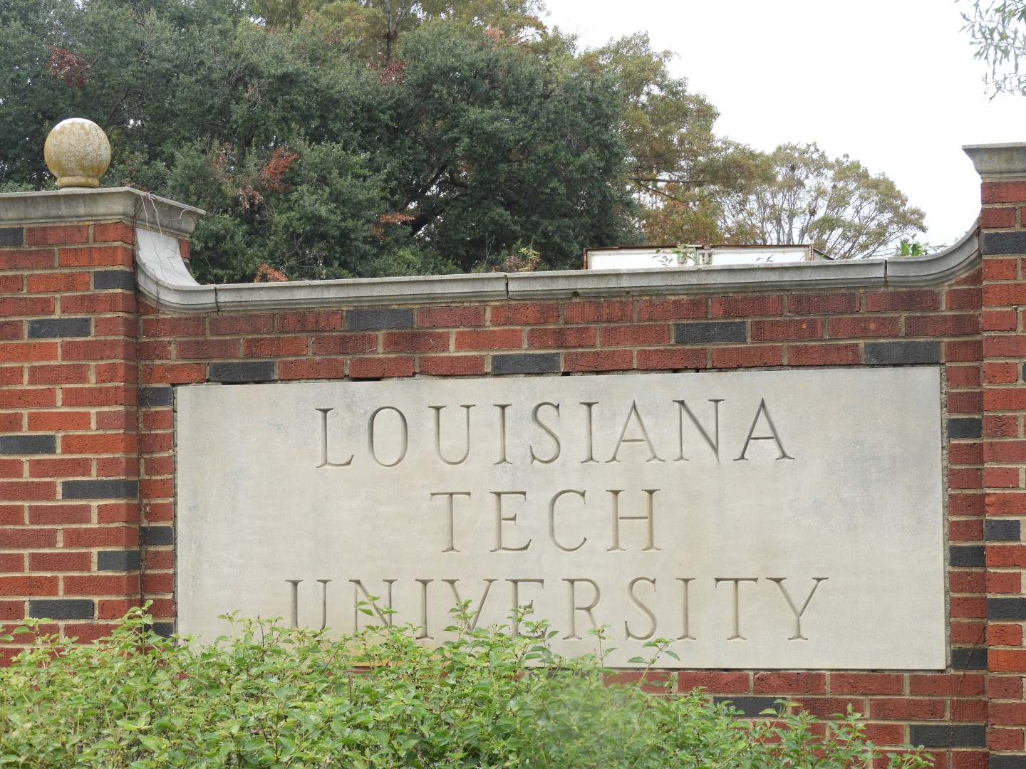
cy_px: 384
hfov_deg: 23.0
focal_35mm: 85
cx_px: 513
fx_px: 2519
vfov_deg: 17.4
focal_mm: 15.2
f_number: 4.5
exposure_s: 1/125
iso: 100
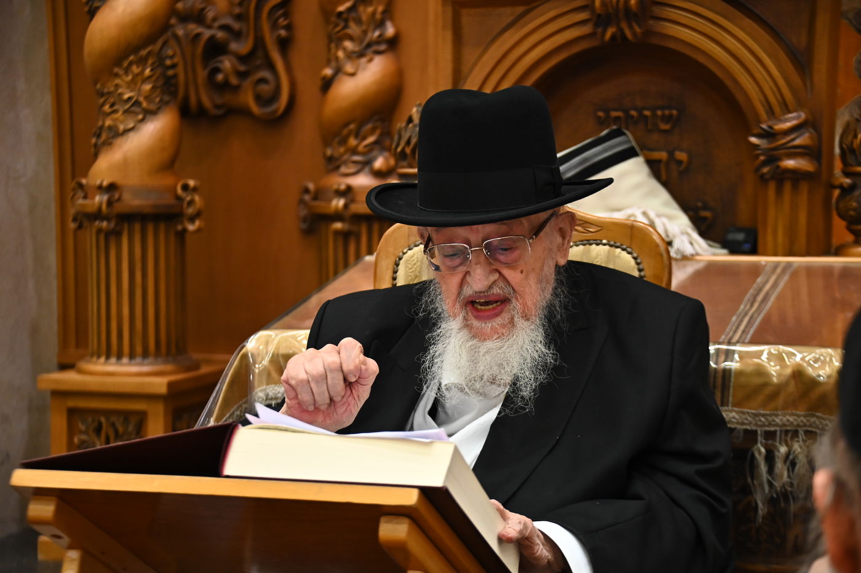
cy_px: 286
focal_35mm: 82
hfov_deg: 24.8
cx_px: 430
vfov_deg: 16.6
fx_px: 1960
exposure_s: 1/160
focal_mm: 82
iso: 2500
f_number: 5
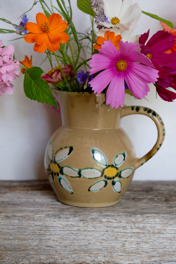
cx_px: 88
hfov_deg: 16.5
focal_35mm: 83
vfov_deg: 24.5
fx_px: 609
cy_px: 132
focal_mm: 55
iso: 800
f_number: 4
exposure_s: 1/60
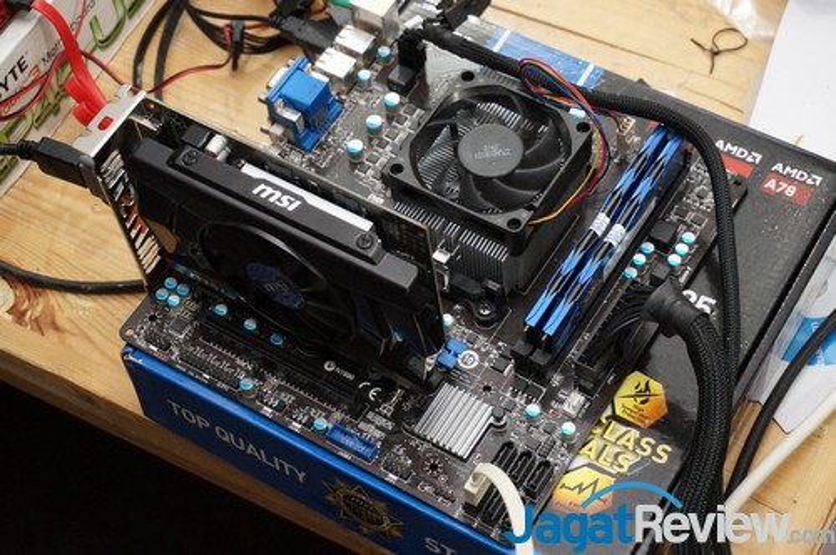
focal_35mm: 75
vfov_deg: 18.1
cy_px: 278
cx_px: 418
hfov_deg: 27.0
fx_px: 1739
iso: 3200
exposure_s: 1/60
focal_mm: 50
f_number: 5.6
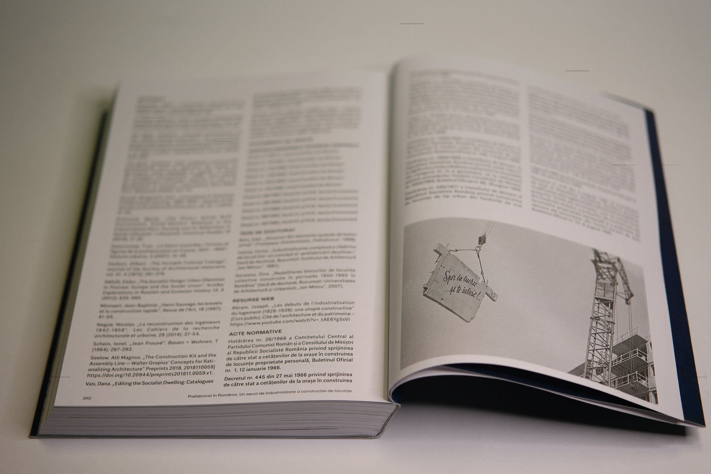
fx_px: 1481
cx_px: 356
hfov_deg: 27.0
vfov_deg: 18.2
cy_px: 237
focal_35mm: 75
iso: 125
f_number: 2
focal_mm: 50
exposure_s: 1/320
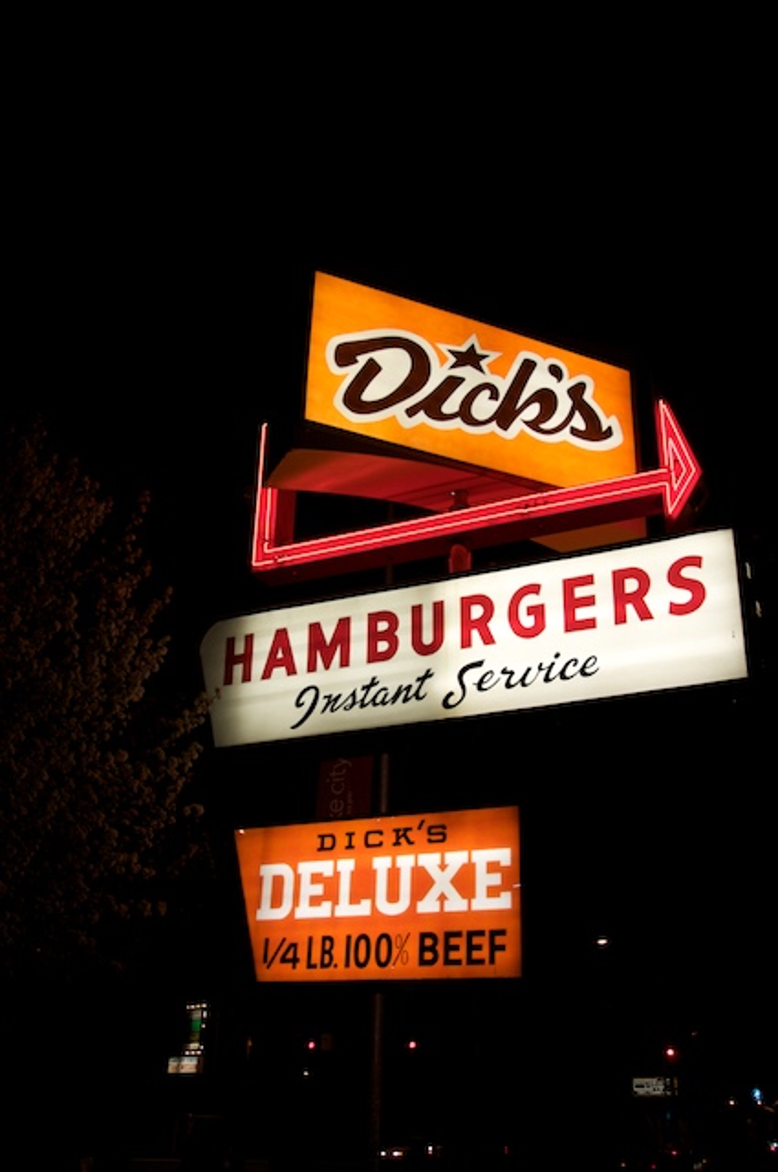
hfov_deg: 36.8
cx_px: 389
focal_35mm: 36
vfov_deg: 53.2
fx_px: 1170
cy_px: 586
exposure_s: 1/60
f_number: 3.8
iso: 250
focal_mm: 24
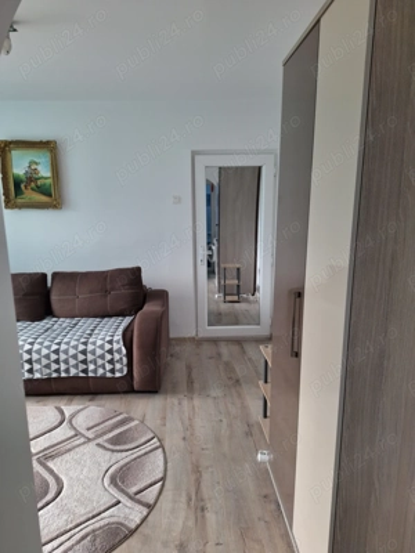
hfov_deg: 58.9
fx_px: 368
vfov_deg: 73.9
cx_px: 208
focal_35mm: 23
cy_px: 276
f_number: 1.8
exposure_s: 1/40
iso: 64
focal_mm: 5.54
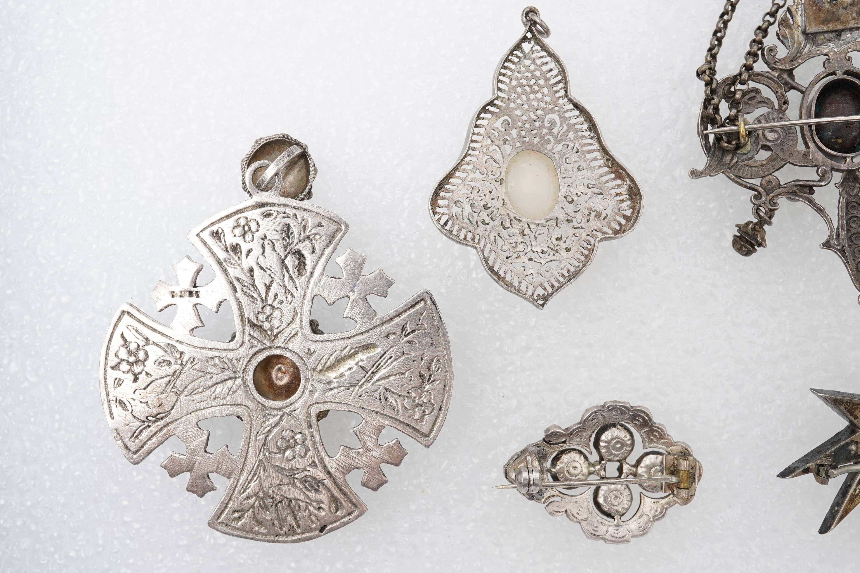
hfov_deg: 43.6
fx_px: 1075
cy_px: 286
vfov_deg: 29.9
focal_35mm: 45
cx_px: 430
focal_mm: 30
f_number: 16
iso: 500
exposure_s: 1/125
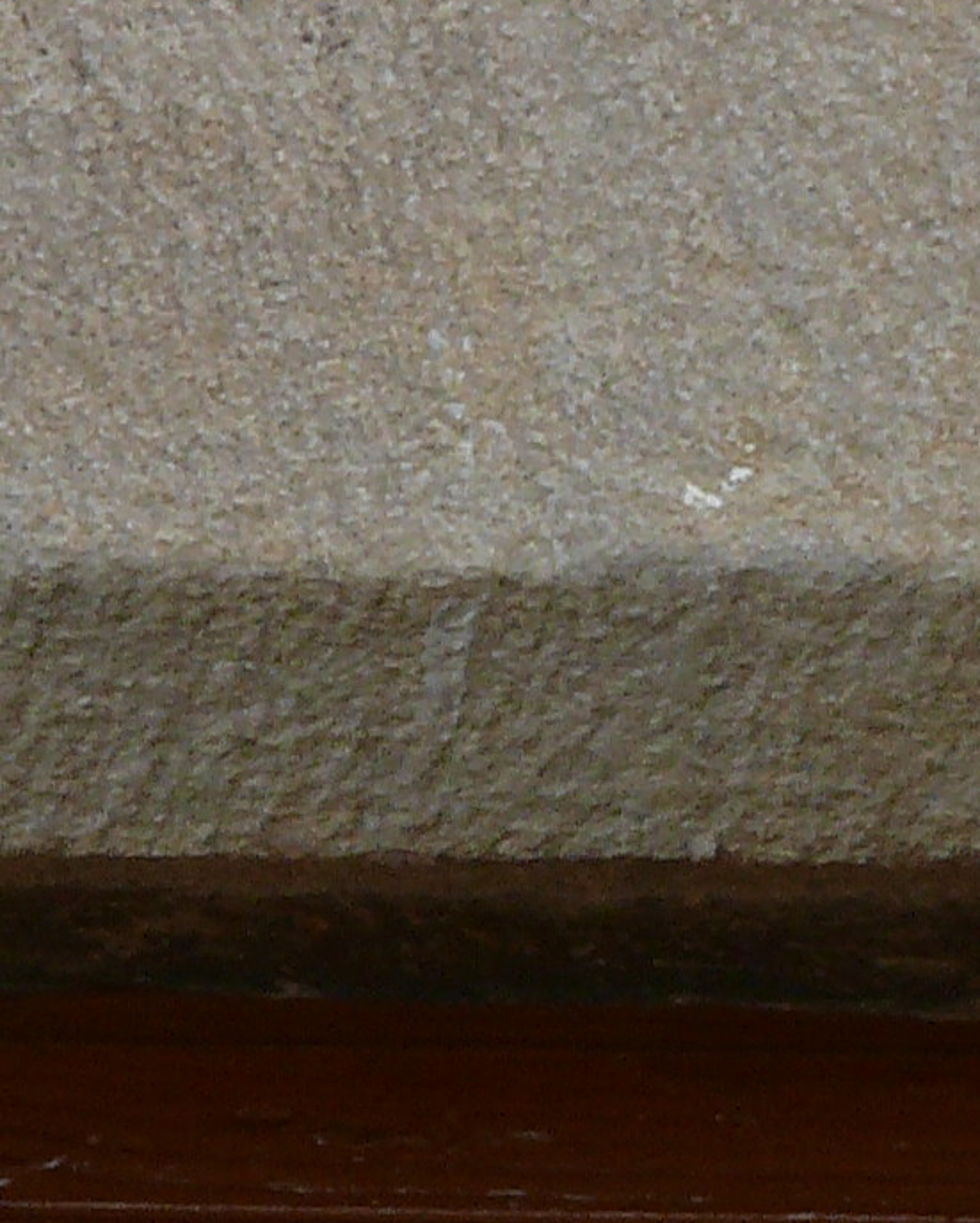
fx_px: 39746
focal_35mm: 1097
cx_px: 2049
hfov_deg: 1.4
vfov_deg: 1.8
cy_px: -795
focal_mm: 44.8
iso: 100
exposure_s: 1/30
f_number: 11
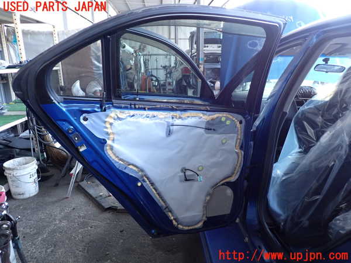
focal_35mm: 25
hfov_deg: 69.4
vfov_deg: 54.9
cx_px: 176
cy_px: 132
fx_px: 253
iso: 400
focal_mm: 4.5
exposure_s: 1/125
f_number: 2
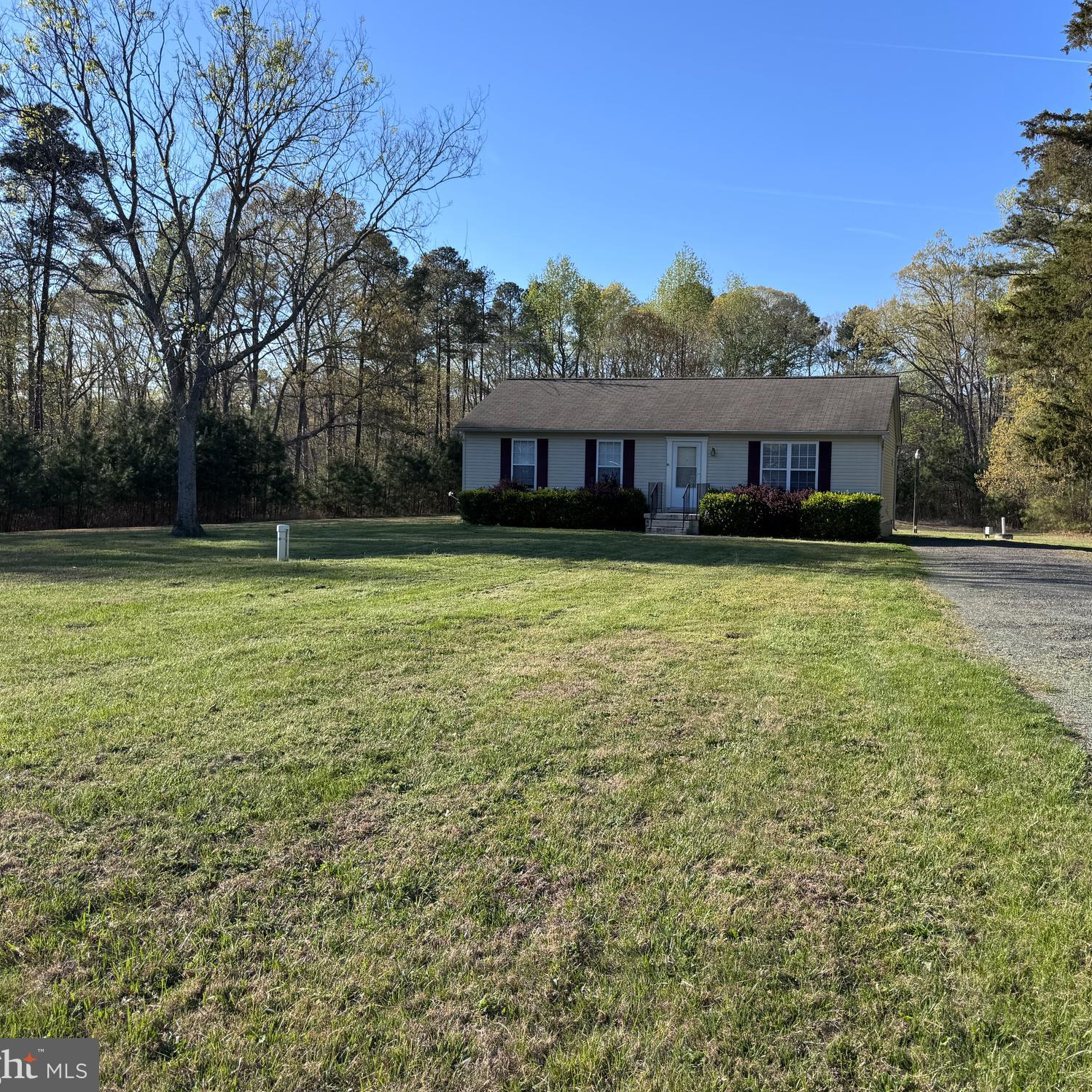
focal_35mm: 29
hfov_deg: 55.2
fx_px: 1035
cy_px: 538
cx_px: 663
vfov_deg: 55.6
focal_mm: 6.76
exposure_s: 1/2710
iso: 80
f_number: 1.78
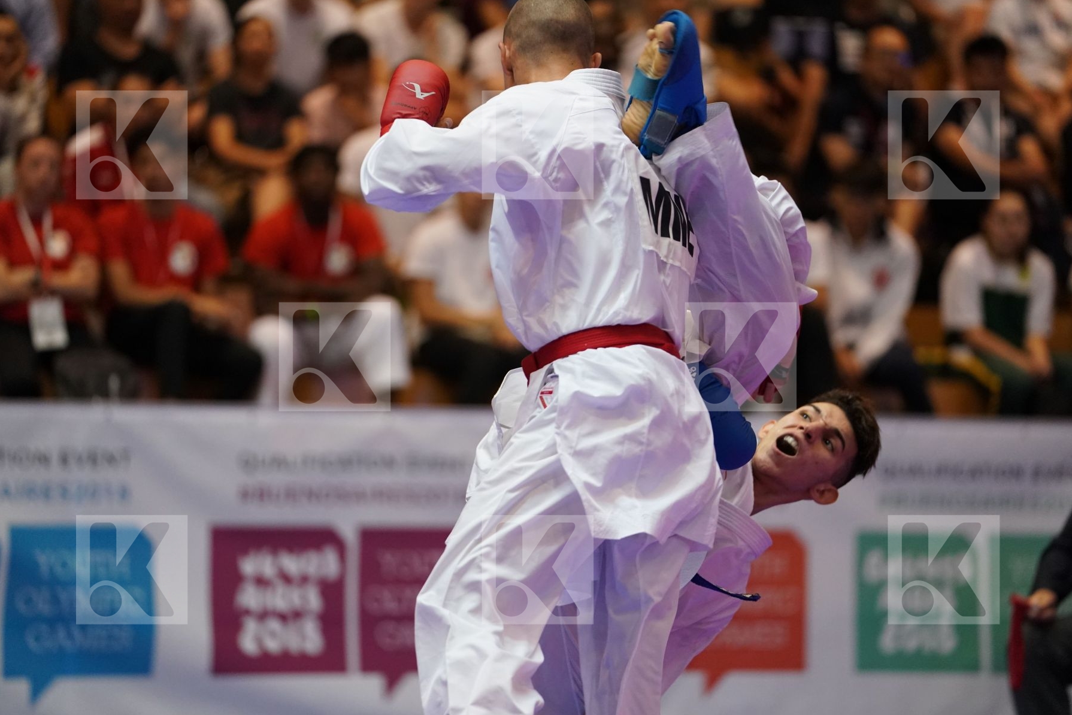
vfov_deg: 7.3
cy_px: 357
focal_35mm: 188
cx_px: 538
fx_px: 5599
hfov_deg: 10.9
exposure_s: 1/800
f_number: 2.8
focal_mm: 187
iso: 4000
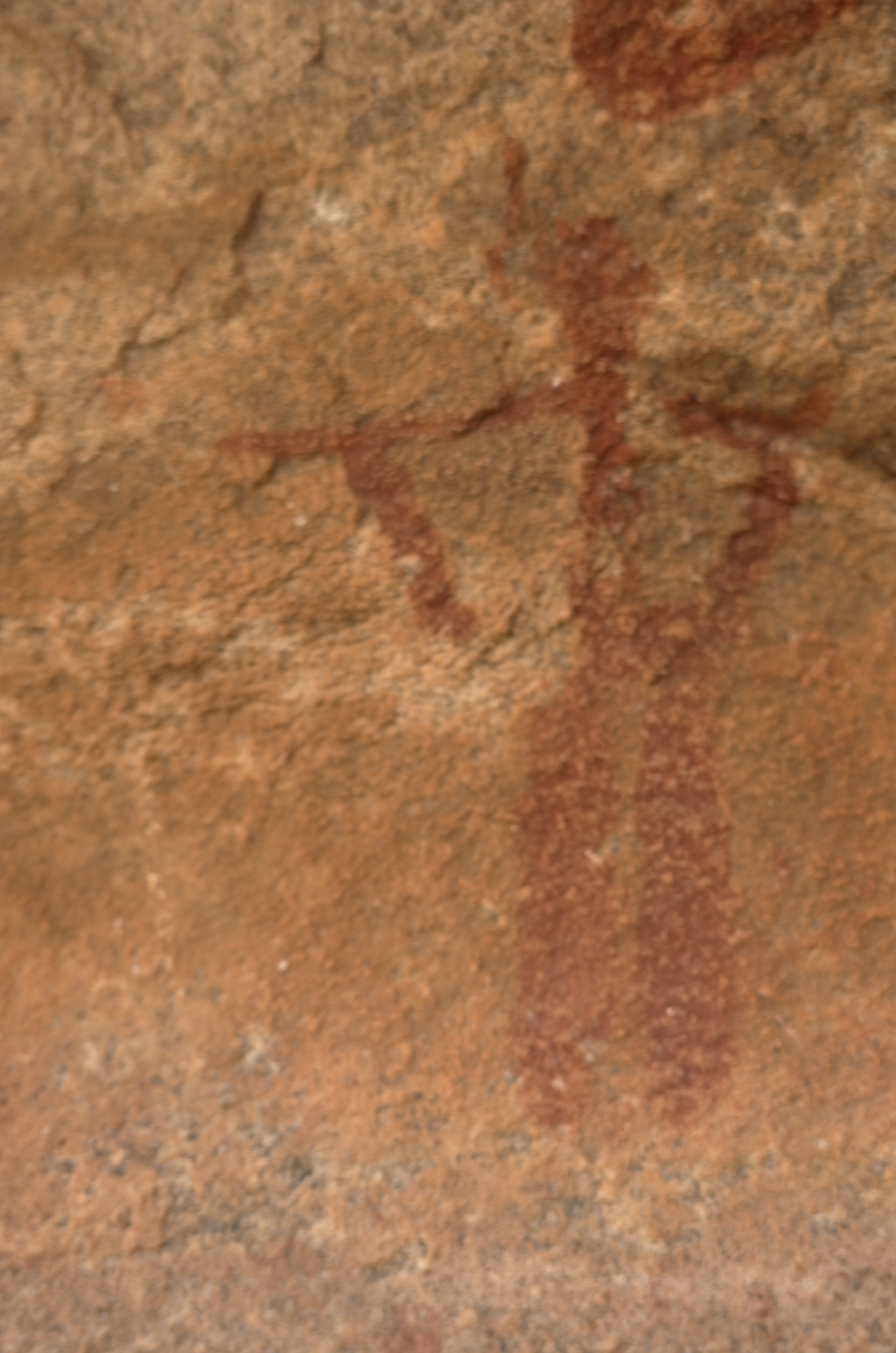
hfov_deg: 24.1
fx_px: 2100
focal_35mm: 56
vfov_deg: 35.7
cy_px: 676
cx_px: 448
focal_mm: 37.1
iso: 100
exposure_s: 1/40
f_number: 5.6
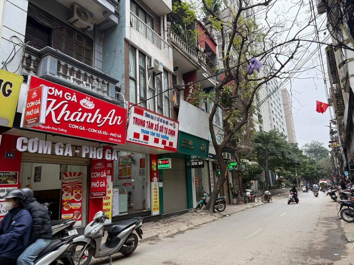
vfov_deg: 56.8
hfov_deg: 71.6
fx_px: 245
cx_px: 177
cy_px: 132
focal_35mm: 24
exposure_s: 1/367
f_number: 1.78
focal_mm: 6.76
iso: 80
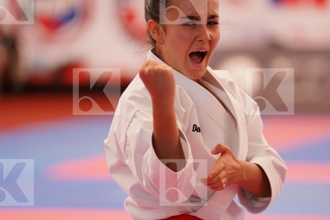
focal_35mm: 226
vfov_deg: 6.1
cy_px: 92
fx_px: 2072
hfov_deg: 9.1
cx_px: 183
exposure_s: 1/500
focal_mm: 162
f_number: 2.8
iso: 1000
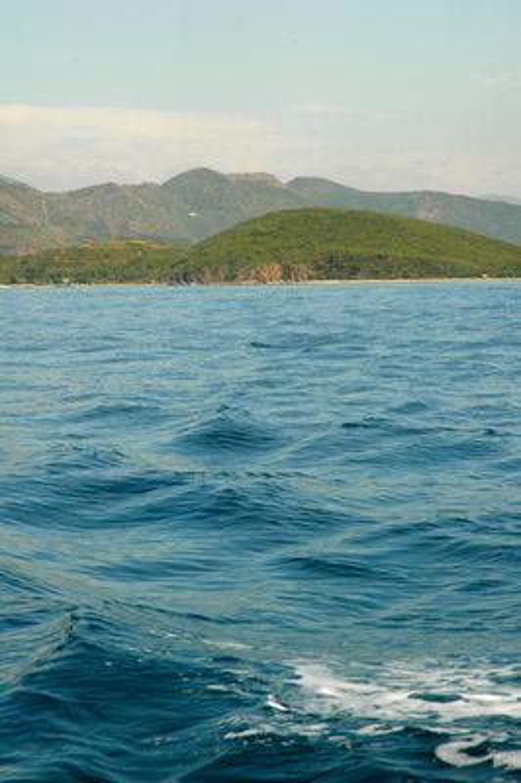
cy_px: 392
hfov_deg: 13.0
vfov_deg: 19.5
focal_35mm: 105
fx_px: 2283
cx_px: 260
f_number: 19
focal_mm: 70
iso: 250
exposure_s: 1/180
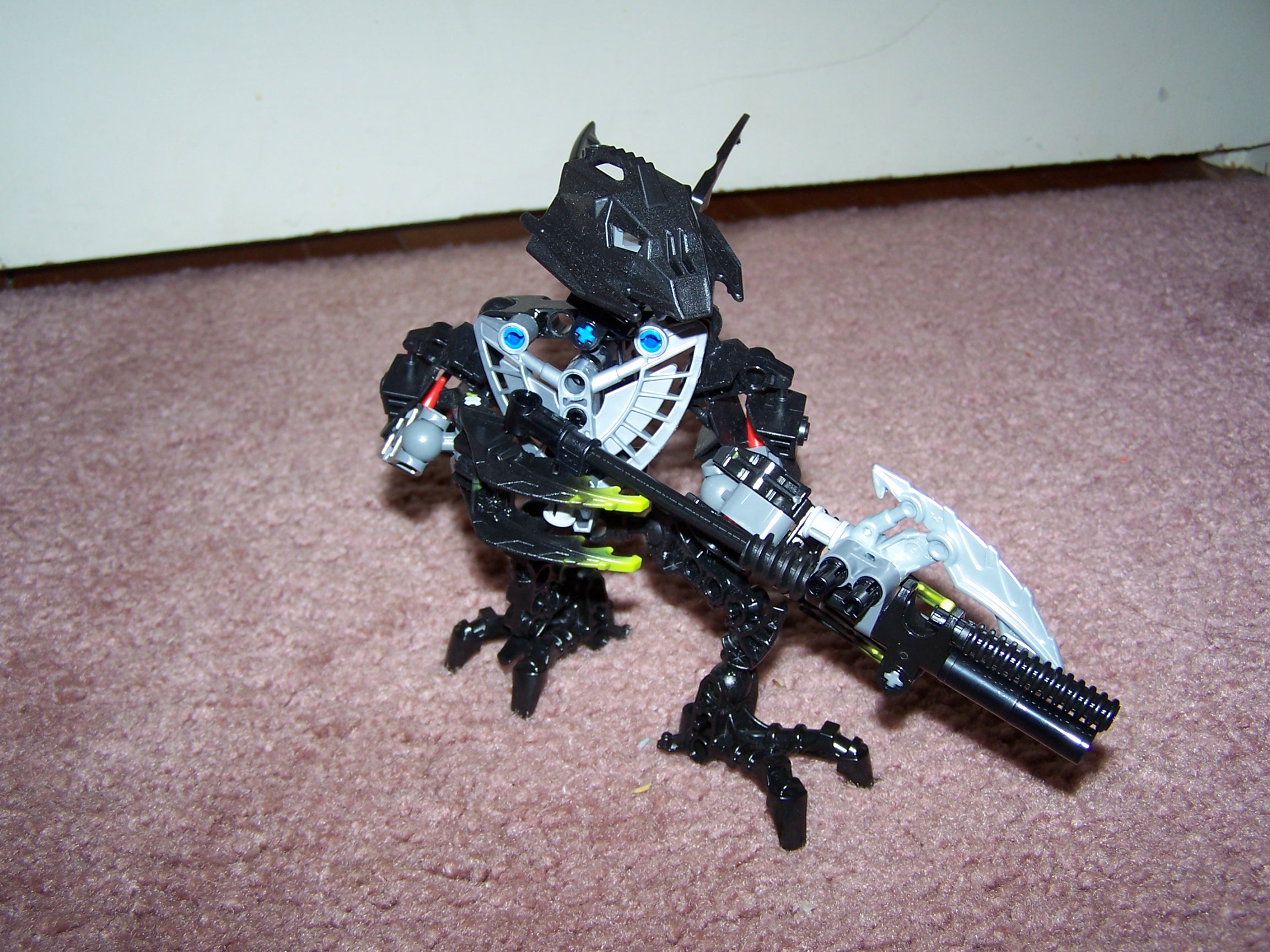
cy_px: 476
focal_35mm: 40
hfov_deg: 46.8
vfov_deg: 36.0
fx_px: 1468
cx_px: 635
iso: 80
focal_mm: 6.7
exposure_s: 1/60
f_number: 2.8
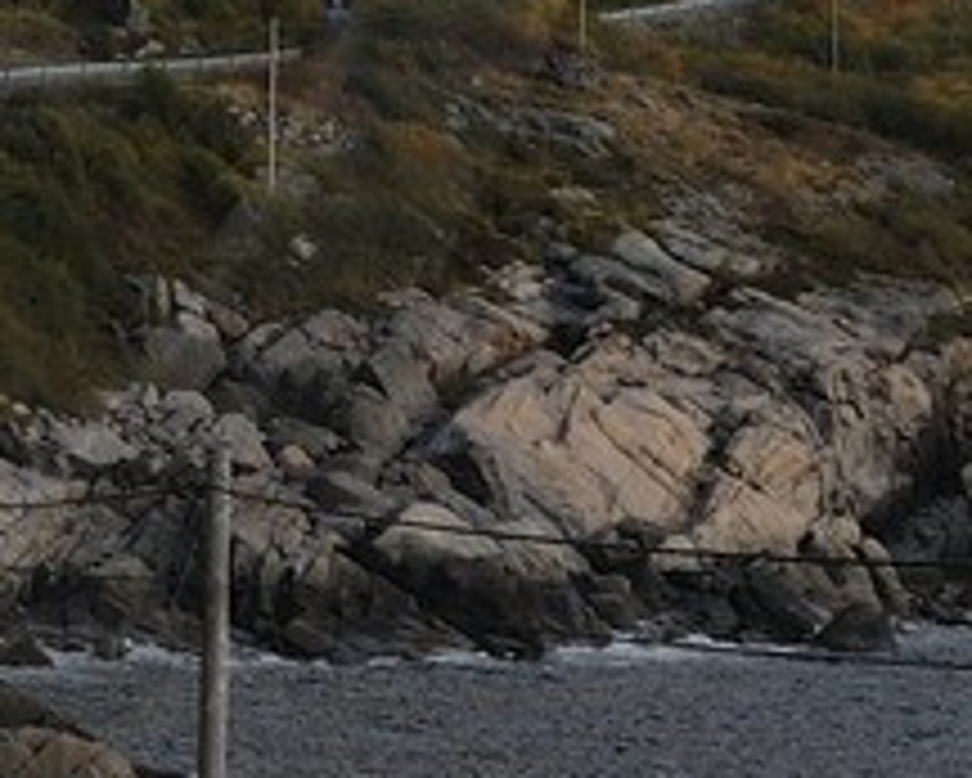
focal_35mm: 222
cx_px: -1188
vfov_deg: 6.8
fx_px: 6389
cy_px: -625
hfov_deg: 8.1
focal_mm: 32
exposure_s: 1/250
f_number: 8
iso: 200
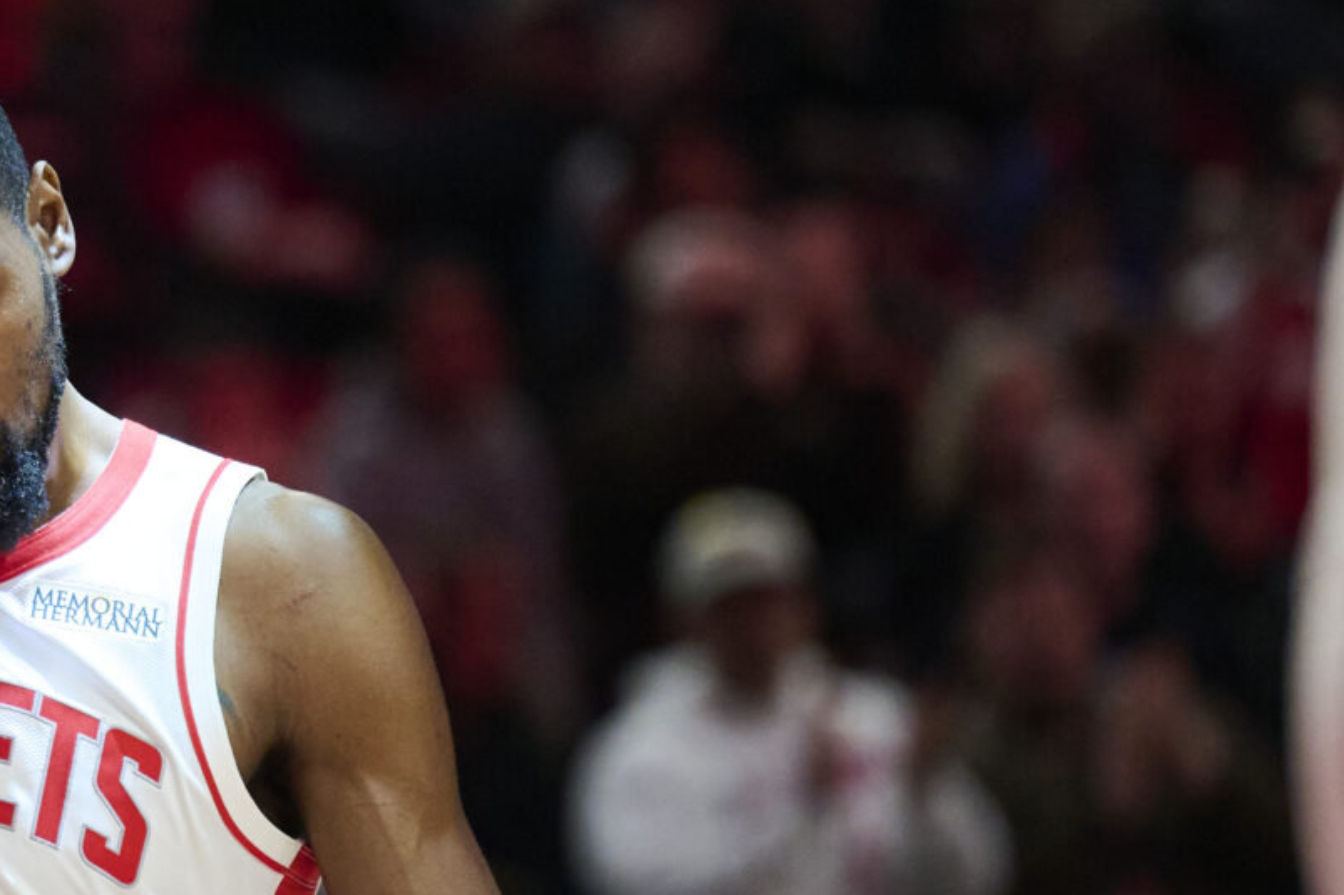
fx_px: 23812
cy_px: 521
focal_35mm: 638
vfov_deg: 2.2
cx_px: -151
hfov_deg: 3.2
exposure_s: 1/1600
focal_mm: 200
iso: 3200
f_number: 2.8
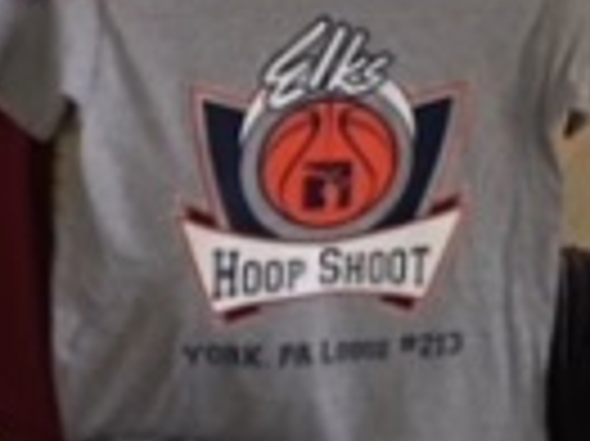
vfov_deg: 11.7
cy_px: -220
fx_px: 2060
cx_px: 1029
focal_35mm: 121
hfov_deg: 14.5
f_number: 2.2
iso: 80
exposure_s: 1/15
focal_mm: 4.15
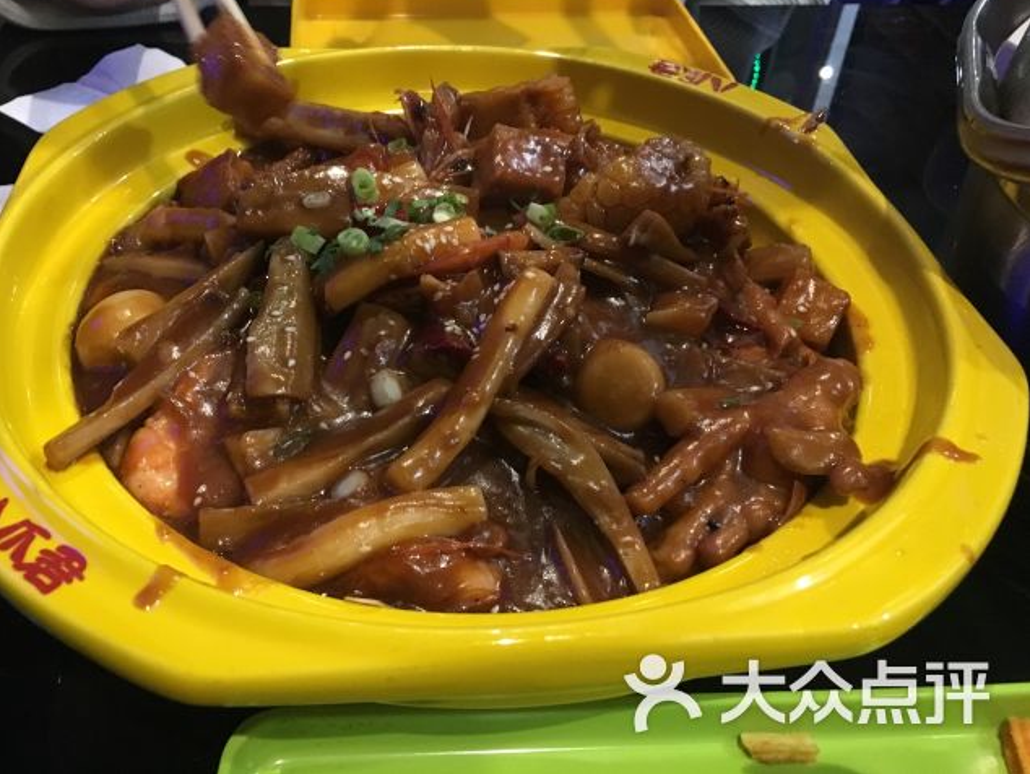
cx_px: 463
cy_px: 350
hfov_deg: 56.7
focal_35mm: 32
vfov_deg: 44.1
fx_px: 953
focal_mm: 4.15
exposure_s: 1/17
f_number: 2.2
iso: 320
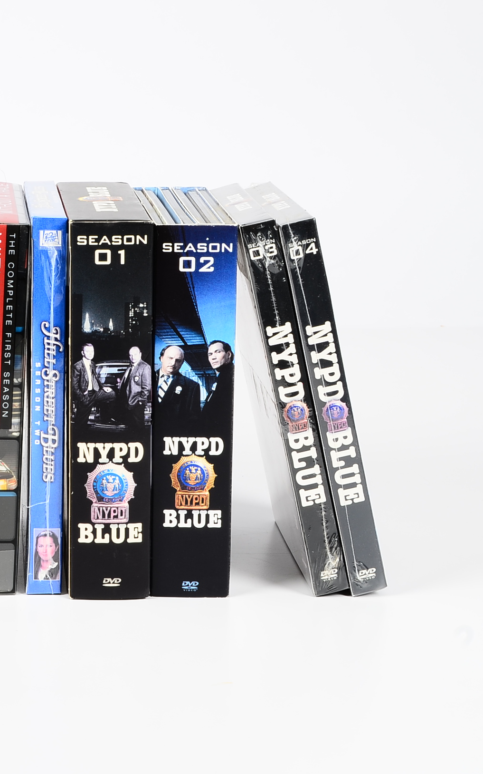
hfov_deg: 13.3
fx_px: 2044
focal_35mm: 97
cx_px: 0
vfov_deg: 21.4
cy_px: 387
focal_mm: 42
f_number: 14
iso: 100
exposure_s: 1/200
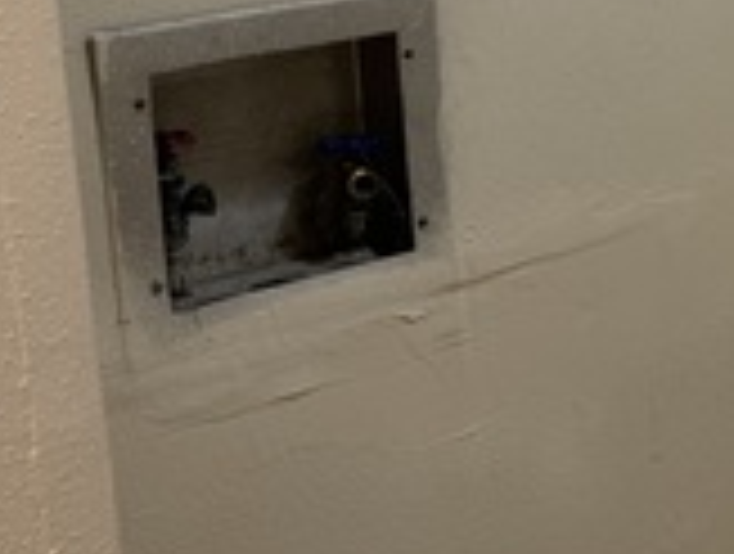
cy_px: -108
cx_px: 1220
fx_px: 1998
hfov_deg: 17.7
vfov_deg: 15.2
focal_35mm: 94
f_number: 1.78
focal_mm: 6.76
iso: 125
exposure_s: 1/60
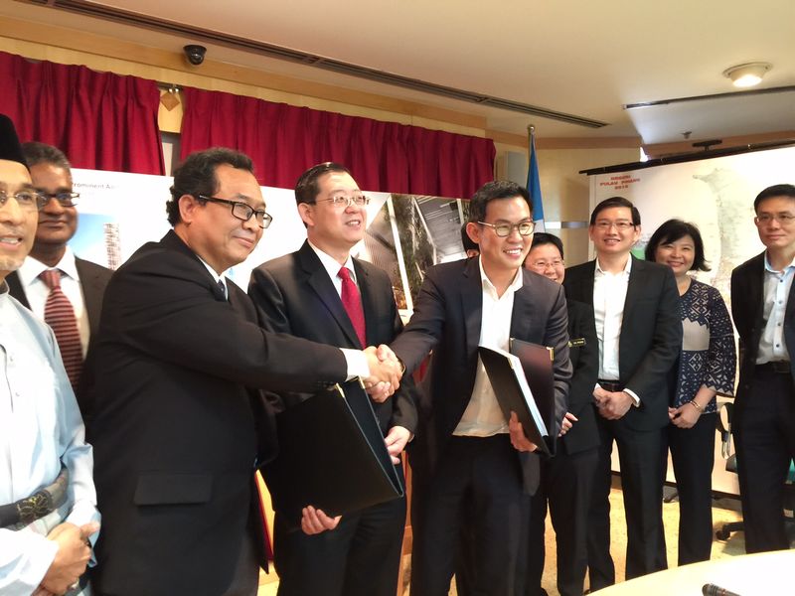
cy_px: 298
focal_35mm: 29
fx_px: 666
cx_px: 398
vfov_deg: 48.2
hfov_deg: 61.7
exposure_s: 1/4
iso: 64
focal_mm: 4.15
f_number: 2.2
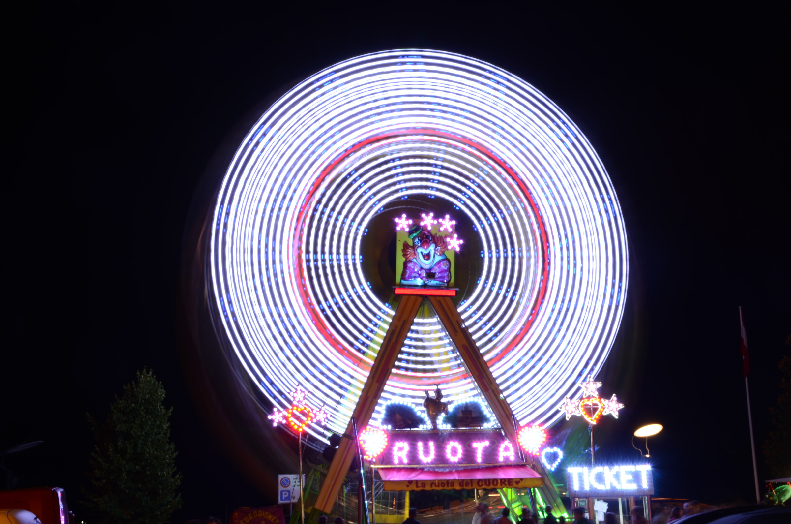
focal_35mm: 68
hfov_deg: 29.9
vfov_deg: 20.1
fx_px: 1480
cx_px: 396
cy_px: 262
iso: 100
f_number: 18
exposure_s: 7.3
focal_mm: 45
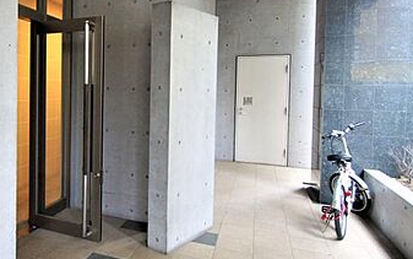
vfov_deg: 42.7
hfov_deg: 60.5
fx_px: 327
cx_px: 96
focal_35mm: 29
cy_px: 88
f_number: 3.5
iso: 400
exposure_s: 1/30
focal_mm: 10
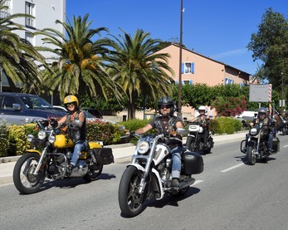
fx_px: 426
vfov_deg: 30.2
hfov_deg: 37.3
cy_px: 115
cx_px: 170
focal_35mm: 50
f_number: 16
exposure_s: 1/250
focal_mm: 44
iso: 200
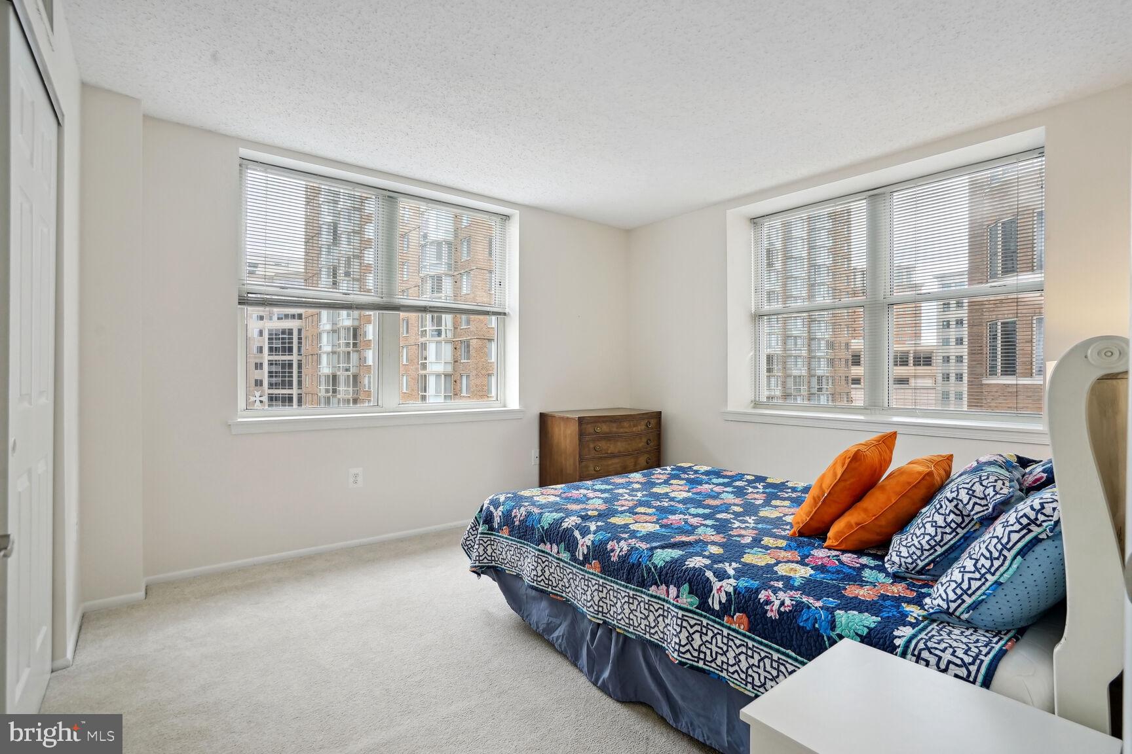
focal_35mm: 16
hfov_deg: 96.7
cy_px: 377
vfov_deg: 73.7
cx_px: 566
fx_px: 503
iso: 800
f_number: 8
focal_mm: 16
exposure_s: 1/50
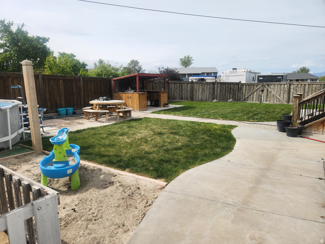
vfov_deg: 58.9
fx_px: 216
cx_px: 162
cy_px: 122
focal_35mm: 23
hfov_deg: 73.9
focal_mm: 5.4
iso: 20
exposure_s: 1/2314
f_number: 1.8
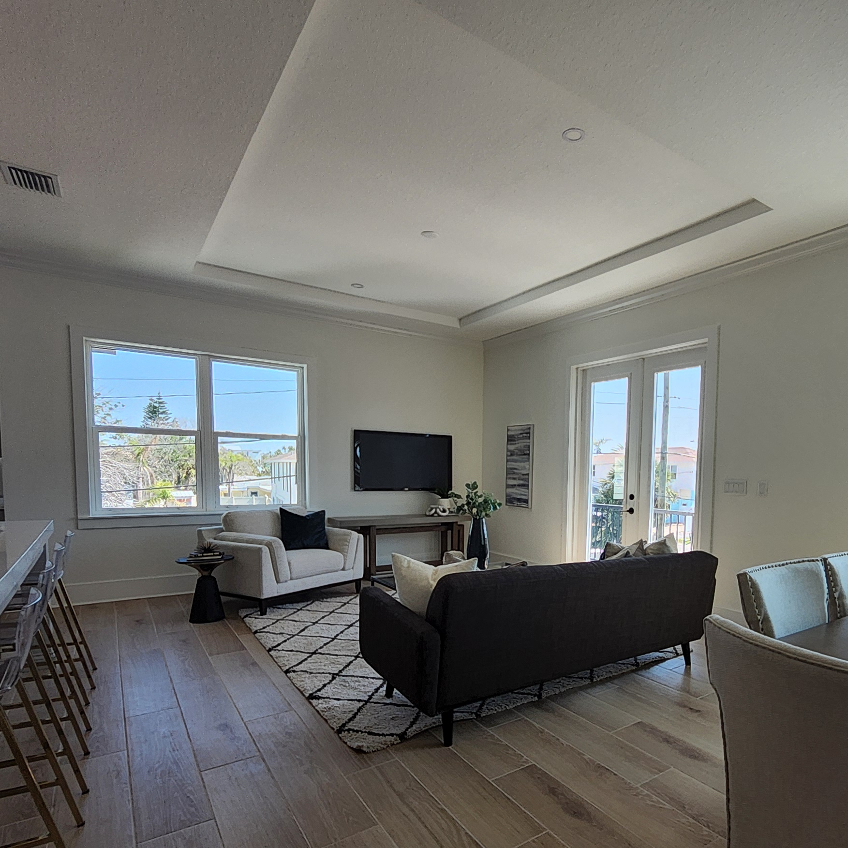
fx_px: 527
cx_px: 560
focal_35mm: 19
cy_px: 525
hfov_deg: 75.4
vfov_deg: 76.4
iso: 32
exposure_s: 1/163
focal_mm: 1.13
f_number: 2.2
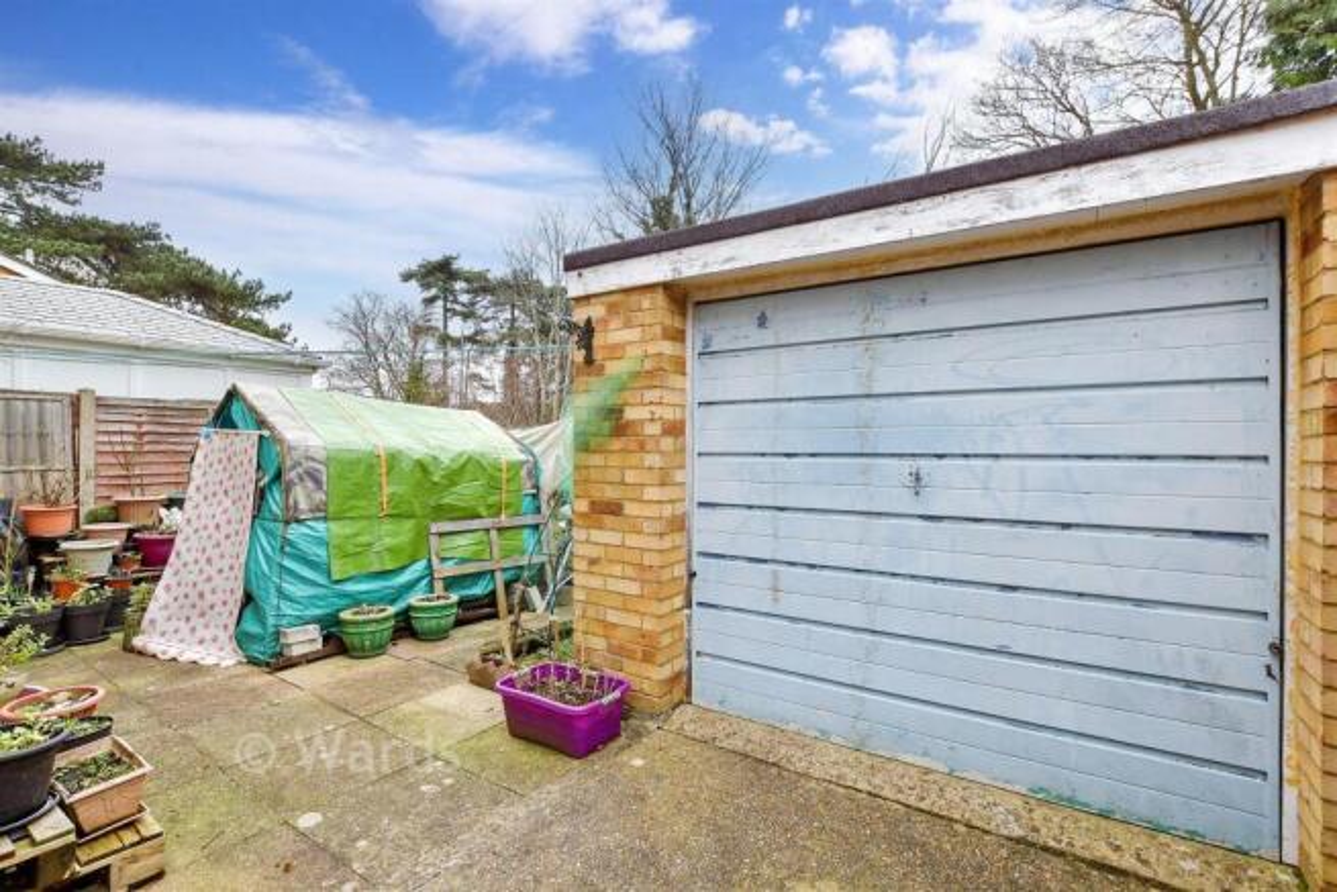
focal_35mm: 15
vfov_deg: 77.4
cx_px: 668
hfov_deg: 100.4
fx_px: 557
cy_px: 446
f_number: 8
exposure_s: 1/125
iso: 320
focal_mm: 10
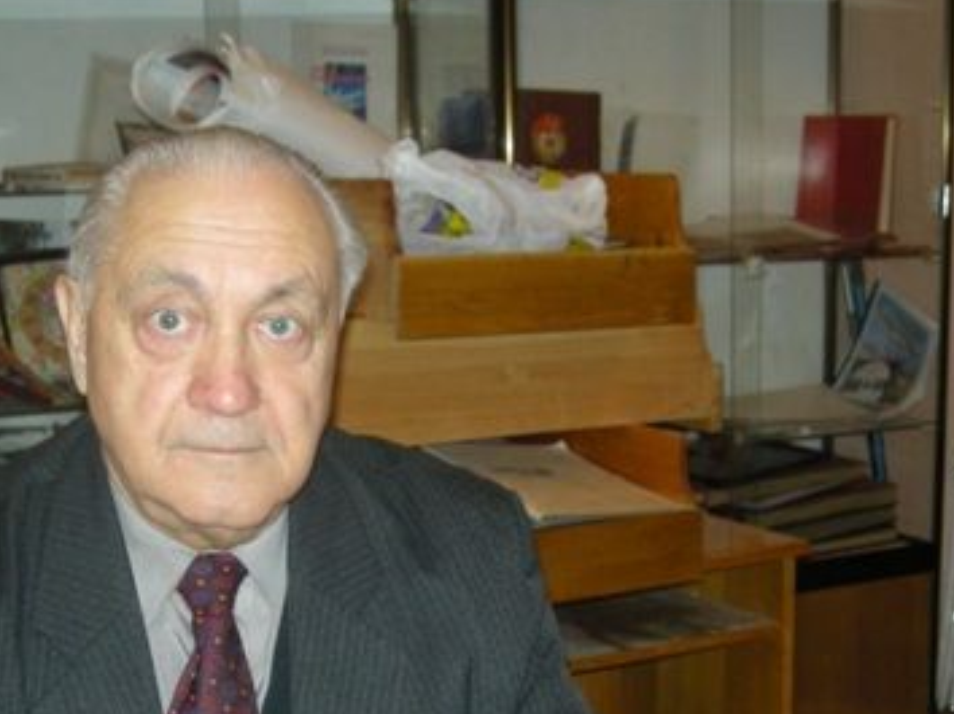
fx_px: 1818
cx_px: 489
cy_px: 639
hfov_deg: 29.4
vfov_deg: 21.7
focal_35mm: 66
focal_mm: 5.7
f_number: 2.8
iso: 114
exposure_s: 1/30
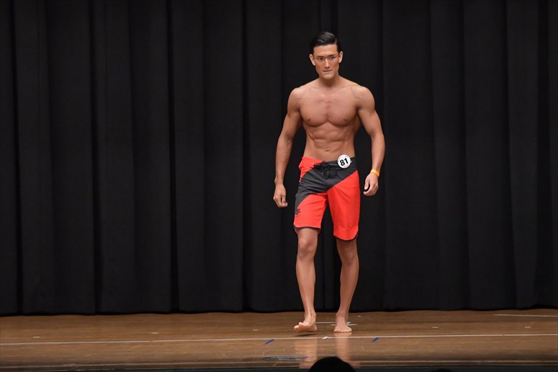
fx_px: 3486
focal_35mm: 225
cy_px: 186
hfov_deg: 9.2
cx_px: 279
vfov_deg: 6.1
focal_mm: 150
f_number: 5.6
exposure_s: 1/400
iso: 6400
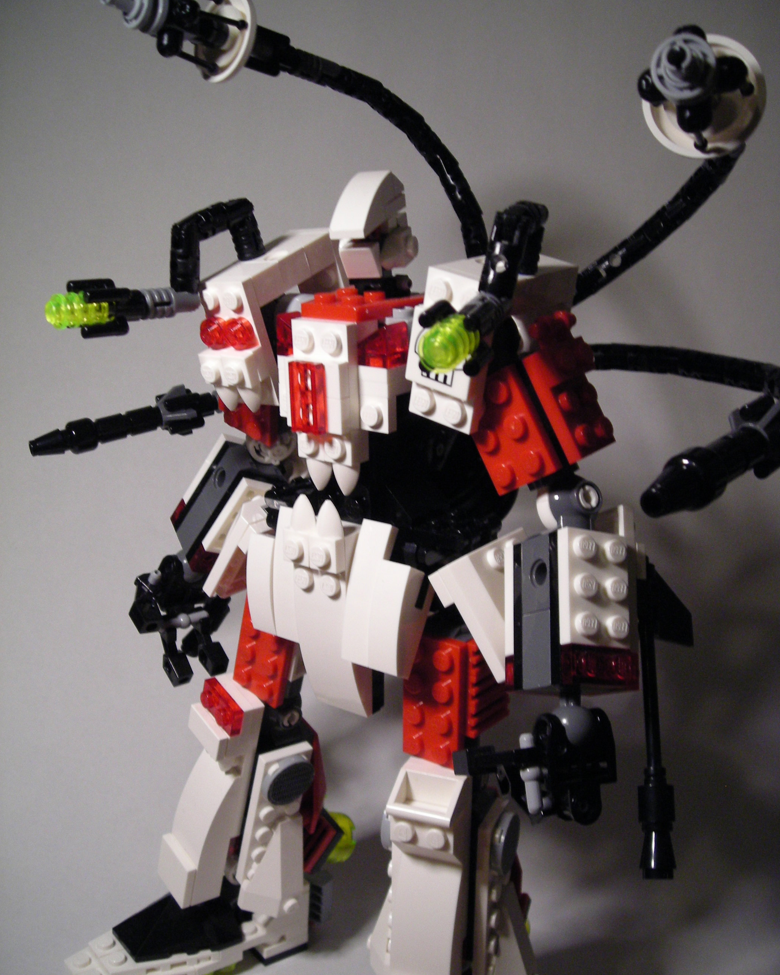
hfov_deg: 37.3
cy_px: 494
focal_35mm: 40
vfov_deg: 45.8
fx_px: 1154
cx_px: 393
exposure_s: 1/19.2
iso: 200
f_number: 3.2
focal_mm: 6.3
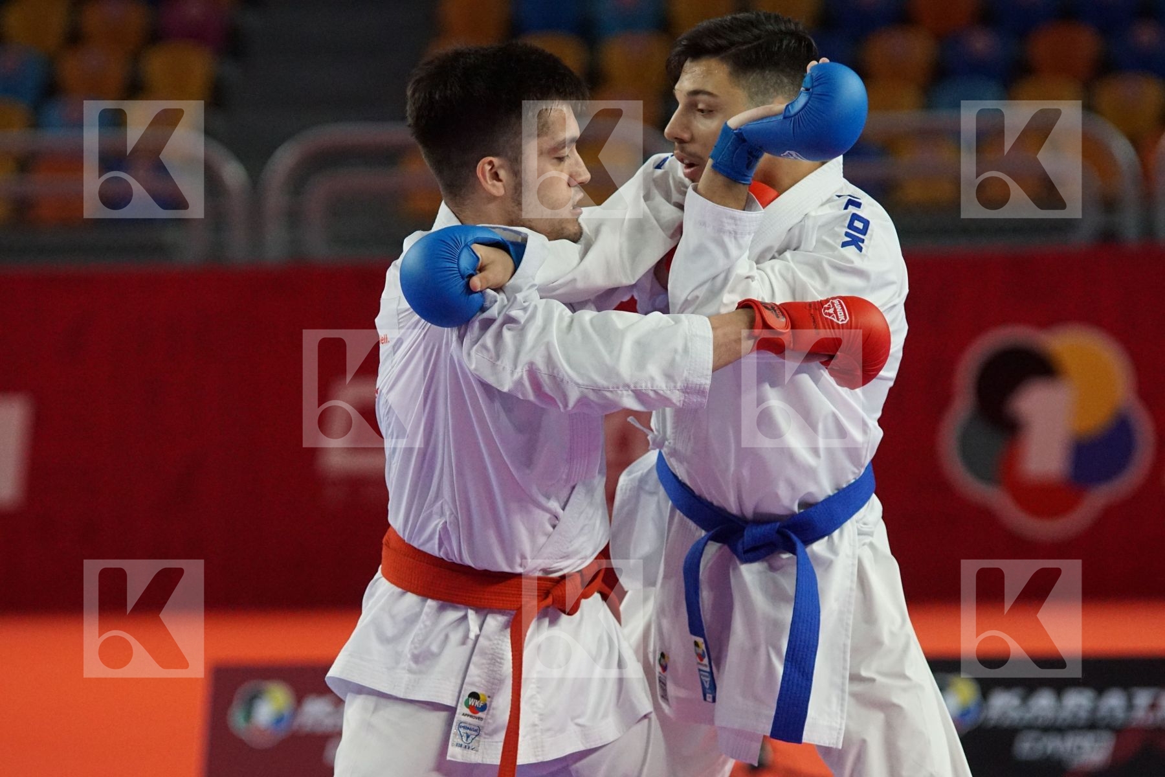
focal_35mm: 225
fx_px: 7281
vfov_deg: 6.1
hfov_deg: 9.1
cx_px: 582
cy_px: 388
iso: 3200
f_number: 2.8
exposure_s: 1/2000
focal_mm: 150
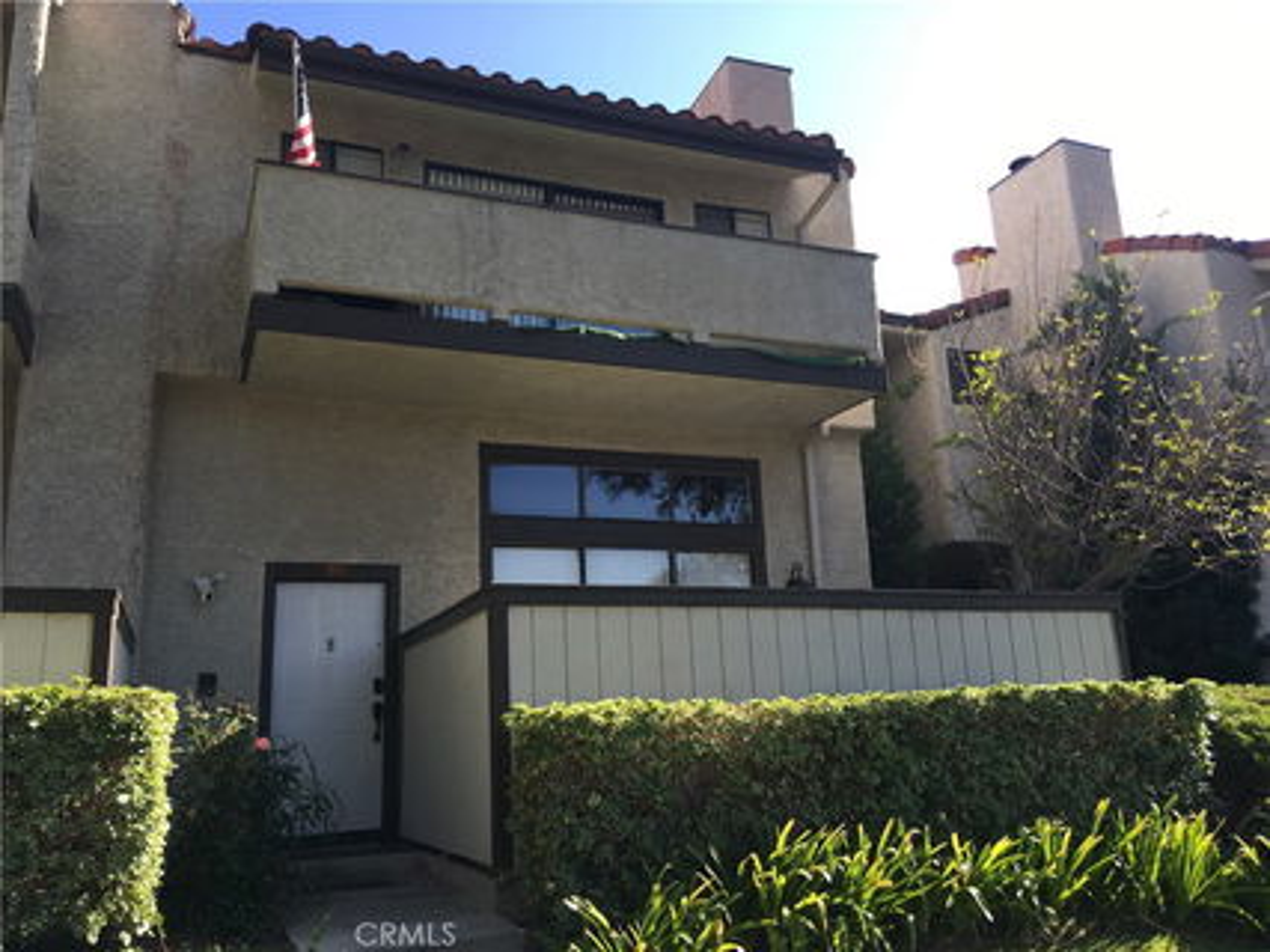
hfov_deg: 61.7
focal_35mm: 29
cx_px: 635
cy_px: 476
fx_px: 1064
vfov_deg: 48.2
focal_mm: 4.15
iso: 25
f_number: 2.2
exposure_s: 1/364
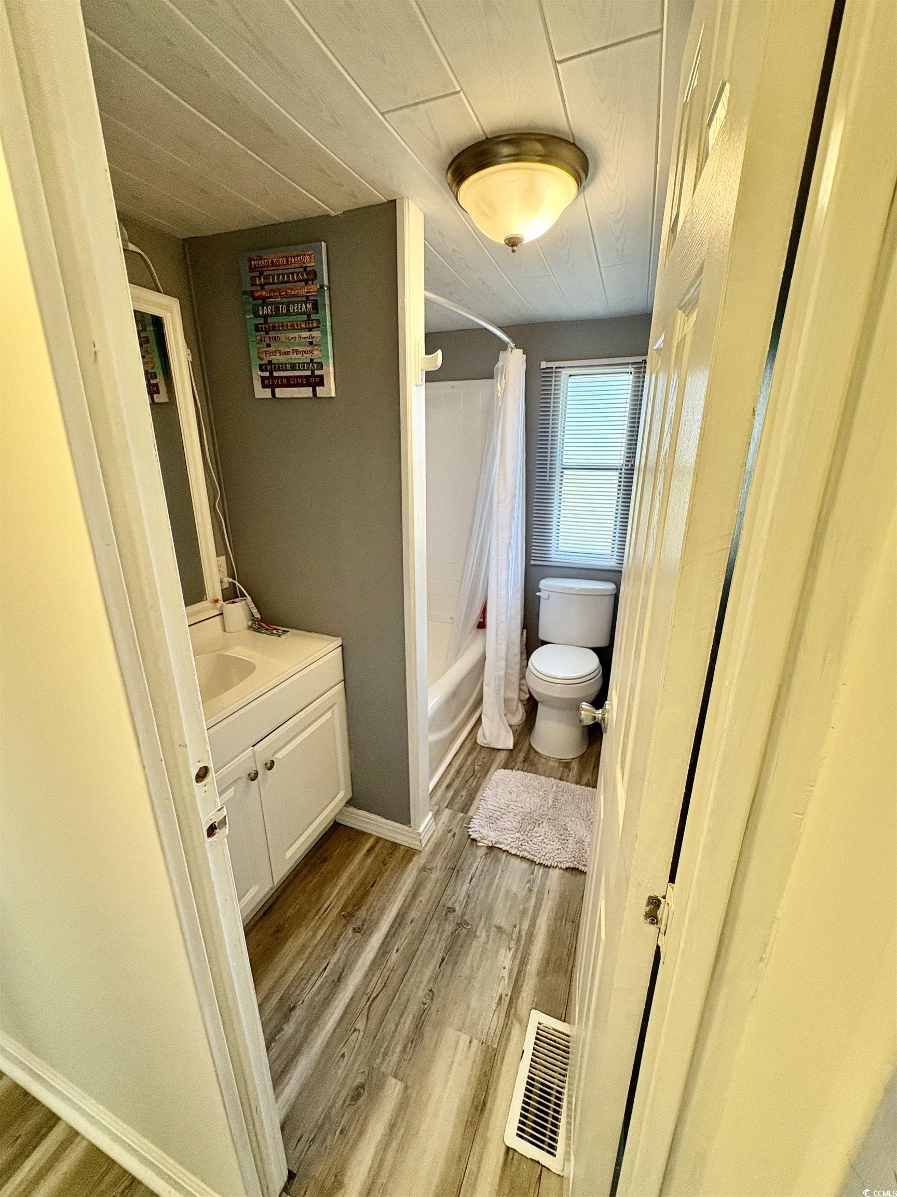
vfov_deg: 102.1
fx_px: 484
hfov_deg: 85.7
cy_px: 598
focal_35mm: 14
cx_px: 448
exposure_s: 1/60
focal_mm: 2.22
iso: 250
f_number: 2.2
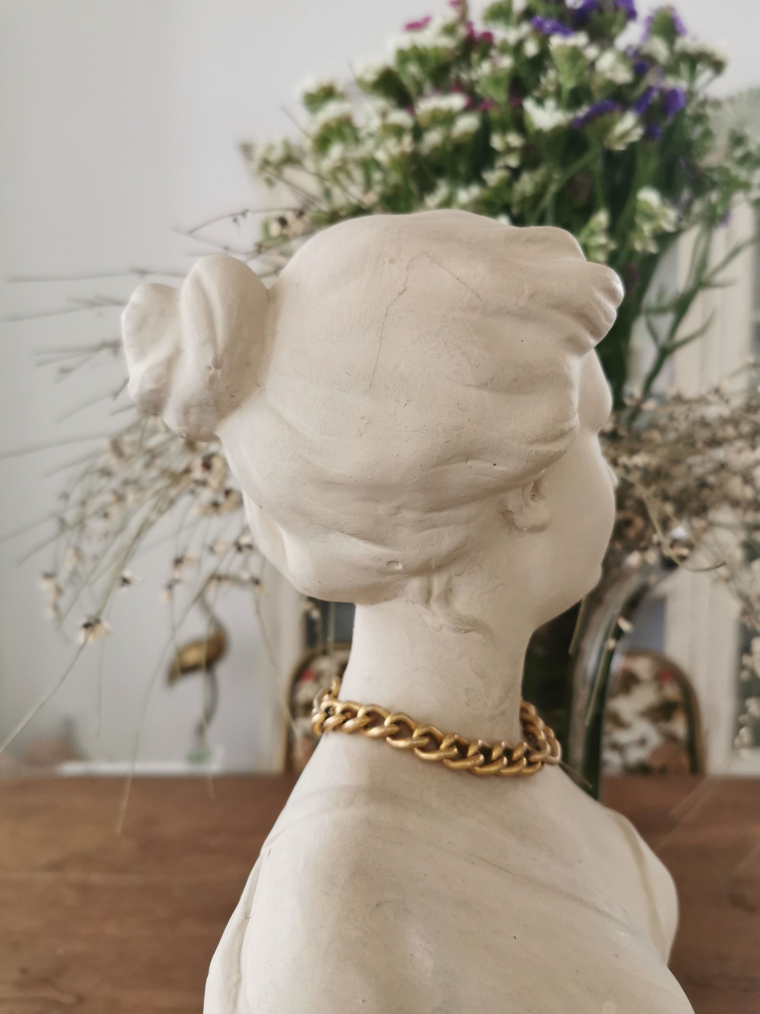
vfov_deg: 65.3
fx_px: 790
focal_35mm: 27
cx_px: 380
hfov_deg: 51.4
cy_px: 507
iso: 160
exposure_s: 1/100
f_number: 1.6
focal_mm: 5.56
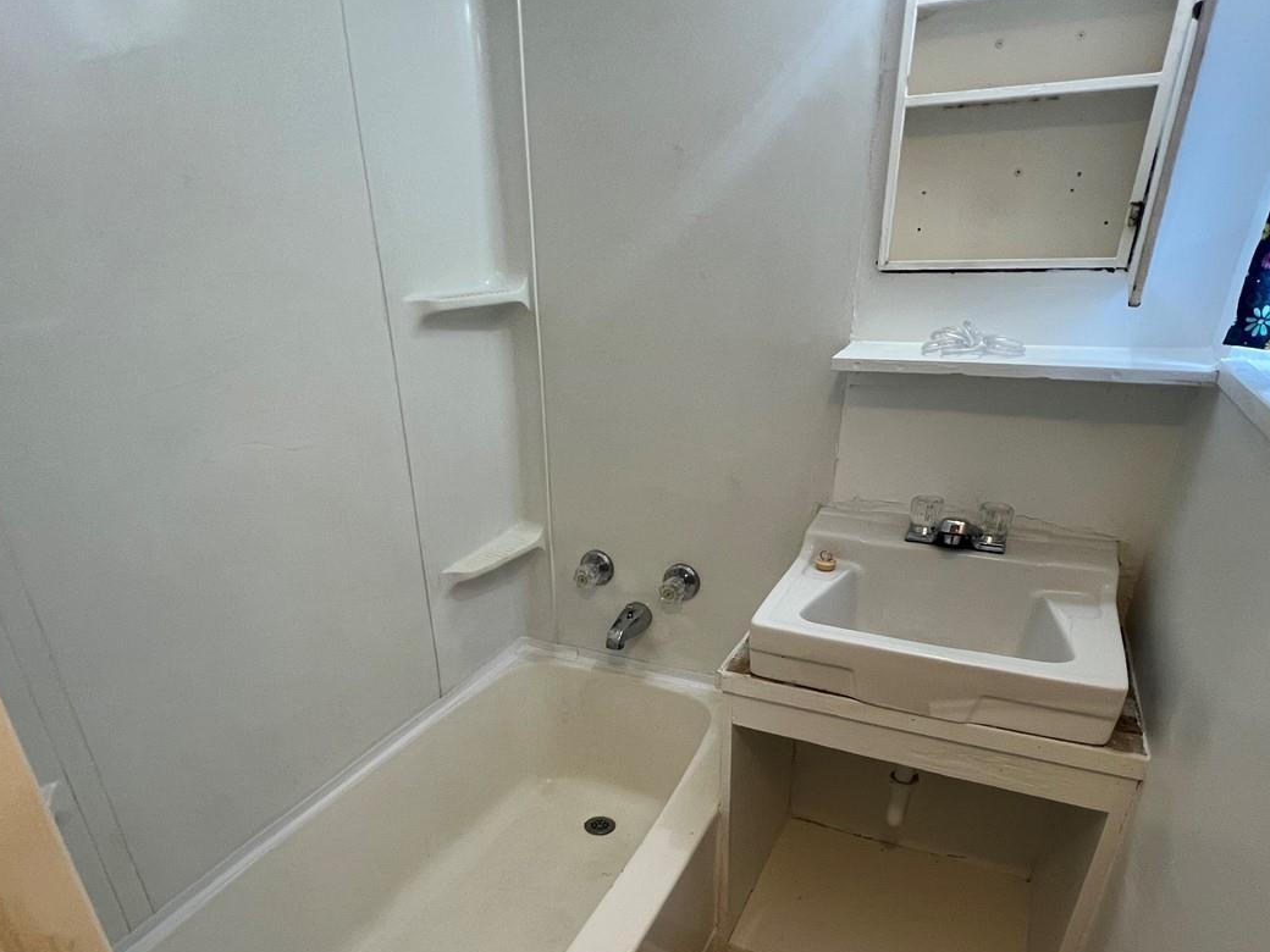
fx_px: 734
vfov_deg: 64.0
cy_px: 648
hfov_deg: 81.7
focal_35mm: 20
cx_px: 615
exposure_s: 1/120
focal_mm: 1.57
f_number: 1.8
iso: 200
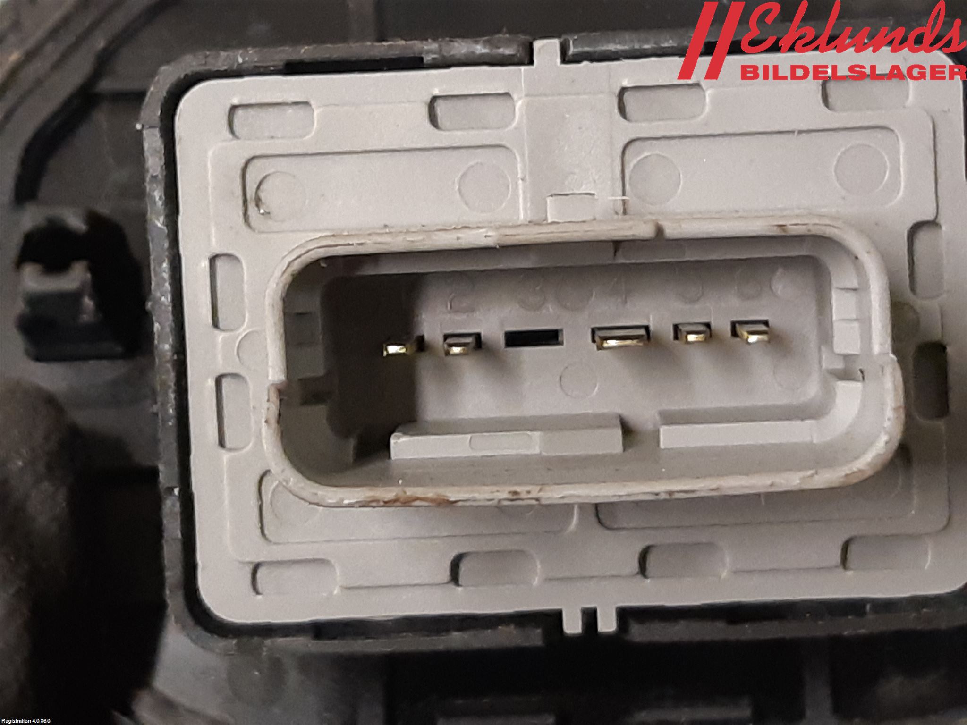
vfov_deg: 53.1
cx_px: 484
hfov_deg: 67.3
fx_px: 726
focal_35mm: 26
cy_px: 362
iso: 200
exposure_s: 1/50
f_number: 1.7
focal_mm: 3.93
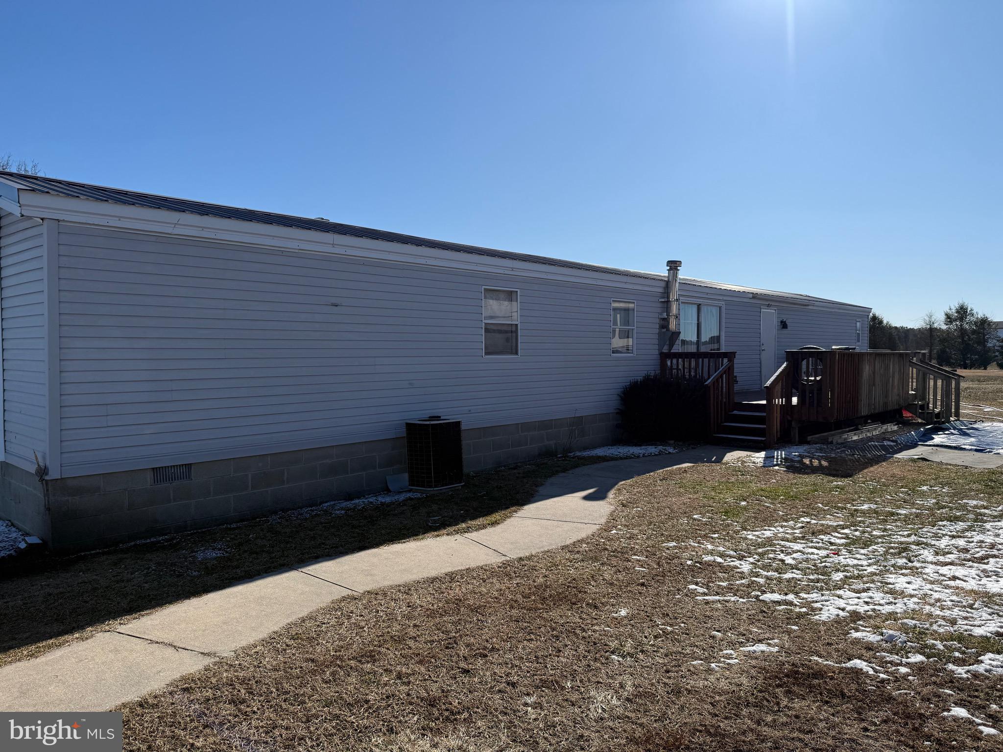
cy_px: 376
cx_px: 502
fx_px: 695
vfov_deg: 56.8
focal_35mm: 24
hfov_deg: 71.6
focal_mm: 6.76
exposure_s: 1/6711
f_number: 1.78
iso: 80
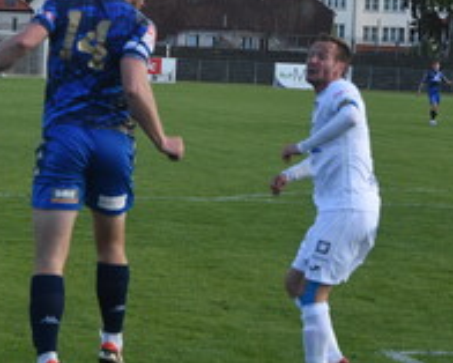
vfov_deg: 10.1
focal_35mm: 153
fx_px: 2052
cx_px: 127
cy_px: 106
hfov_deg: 12.6
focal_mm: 50
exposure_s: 1/2500
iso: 1000
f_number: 4
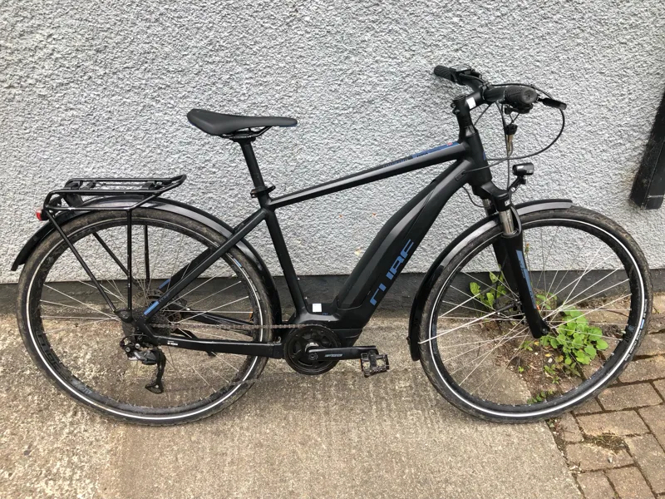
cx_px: 332
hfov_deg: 63.4
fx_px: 538
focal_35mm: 28
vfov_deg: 49.7
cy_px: 250
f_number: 1.8
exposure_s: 1/120
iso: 32
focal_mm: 4
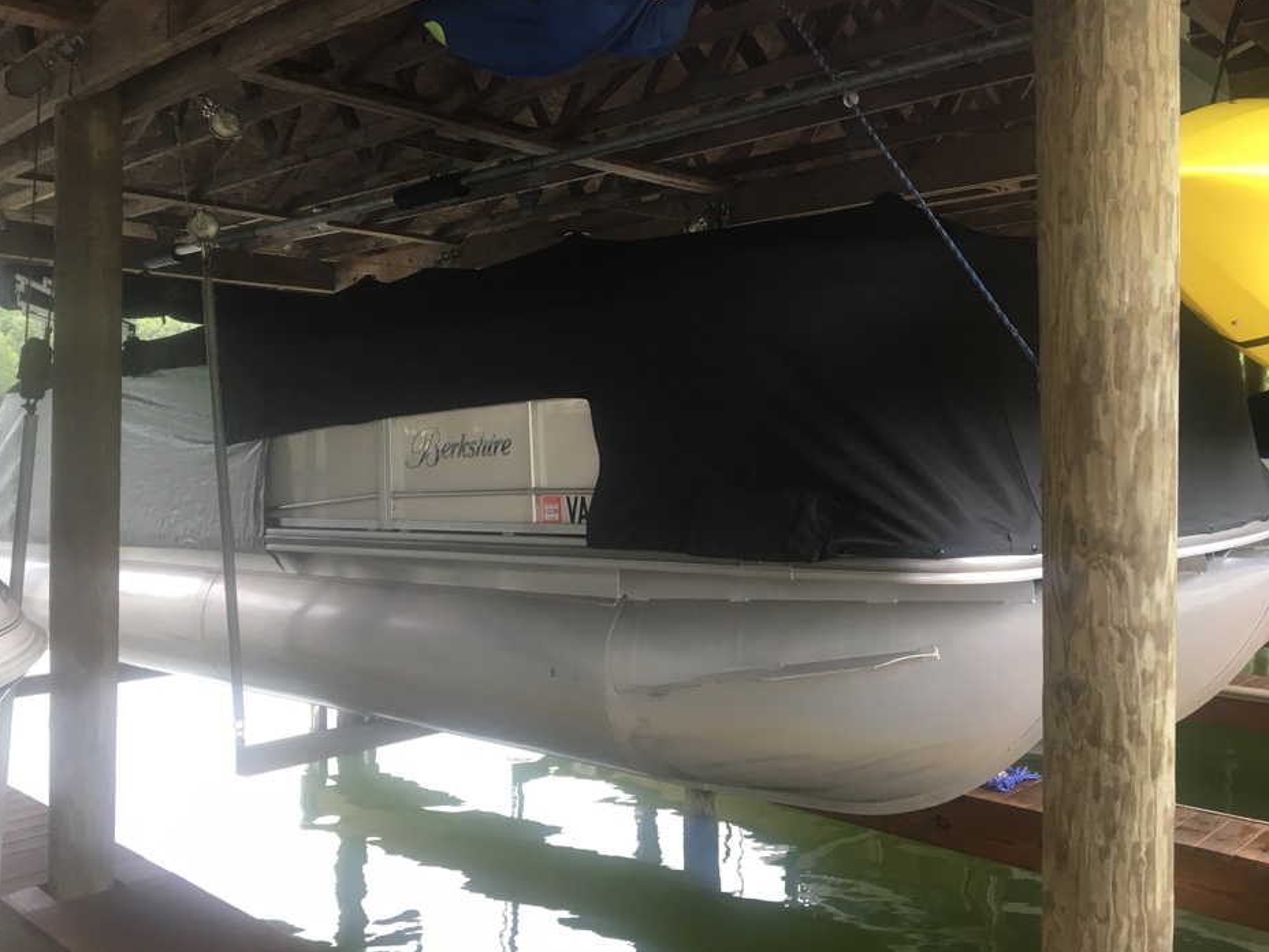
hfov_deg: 56.7
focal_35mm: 32
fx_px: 1173
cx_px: 570
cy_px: 432
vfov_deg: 44.1
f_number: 2.2
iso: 25
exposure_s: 1/40
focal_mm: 4.15
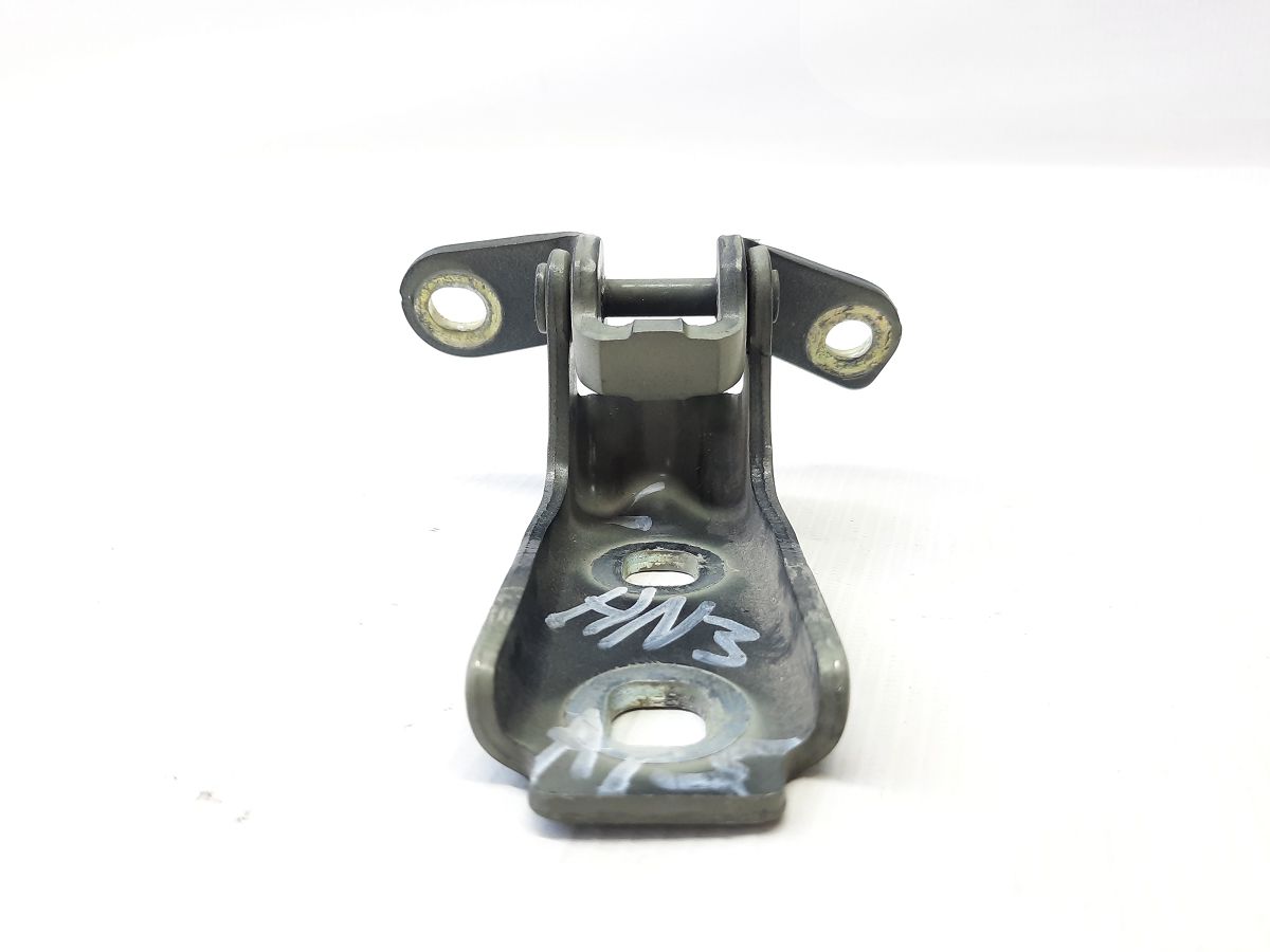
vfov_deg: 54.9
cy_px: 476
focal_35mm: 25
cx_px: 635
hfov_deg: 69.4
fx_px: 917
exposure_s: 1/50
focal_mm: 4.6
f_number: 2
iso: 125
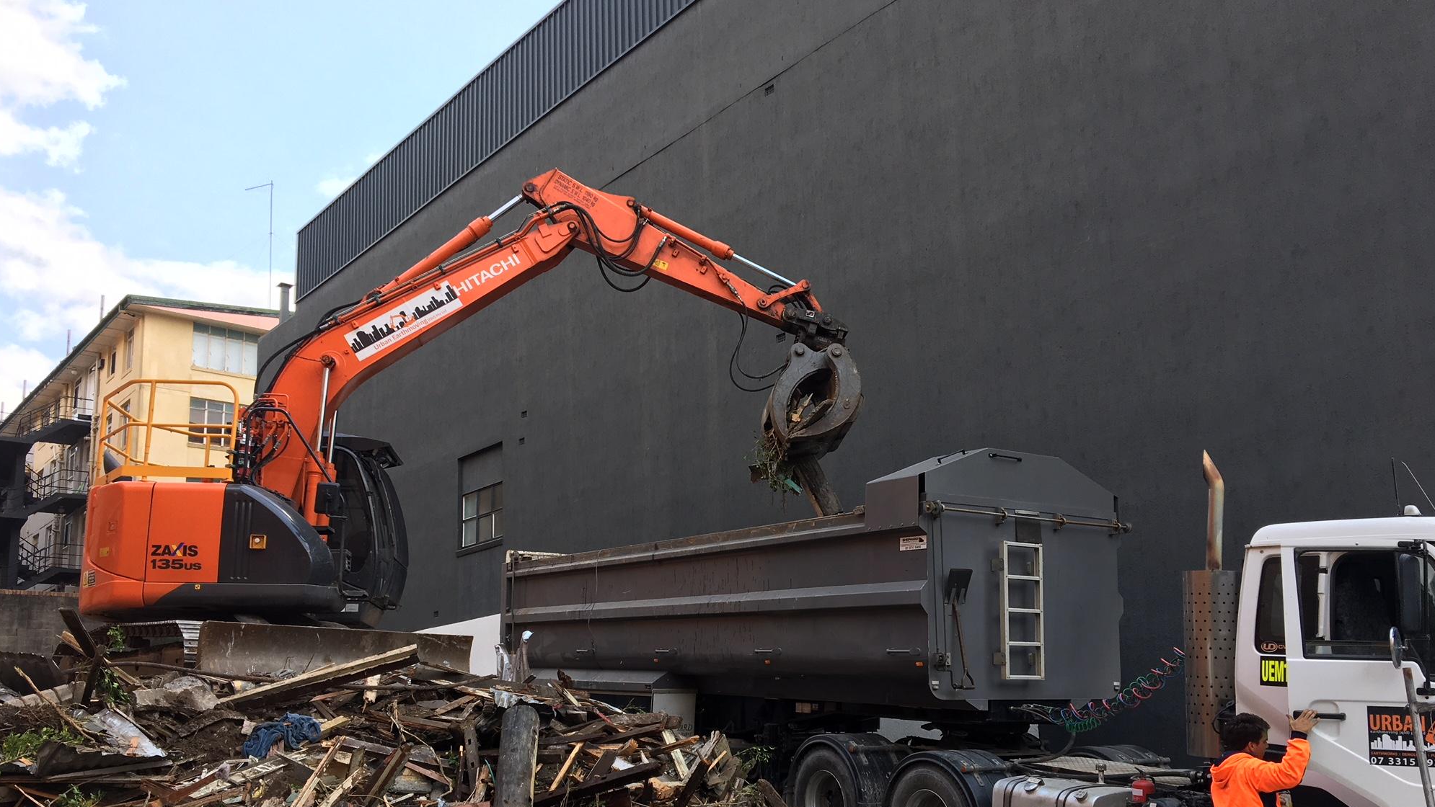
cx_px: 718
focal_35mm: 32
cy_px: 509
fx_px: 1218
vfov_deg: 36.5
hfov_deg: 61.0
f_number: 2.2
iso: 25
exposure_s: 1/379
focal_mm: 4.15
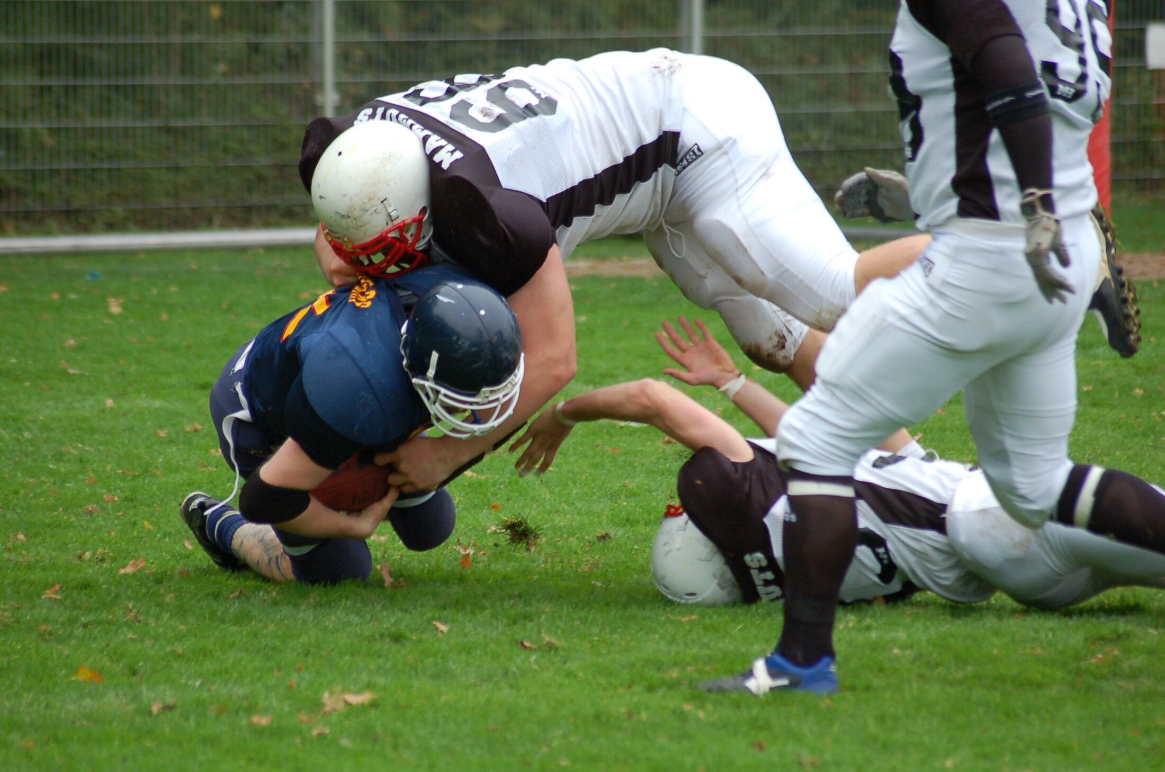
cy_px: 386
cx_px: 582
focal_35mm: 292
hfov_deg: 7.1
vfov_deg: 4.7
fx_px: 9448
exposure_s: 1/500
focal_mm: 195
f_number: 5
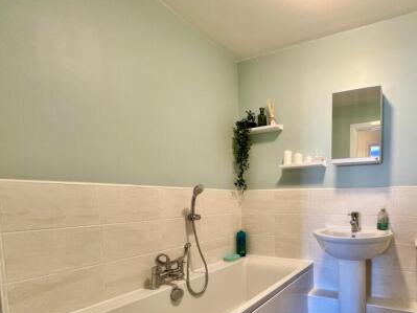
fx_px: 229
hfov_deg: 79.4
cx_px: 304
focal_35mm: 19
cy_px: 218
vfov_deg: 66.1
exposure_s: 1/50
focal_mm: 1.57
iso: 125
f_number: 1.8
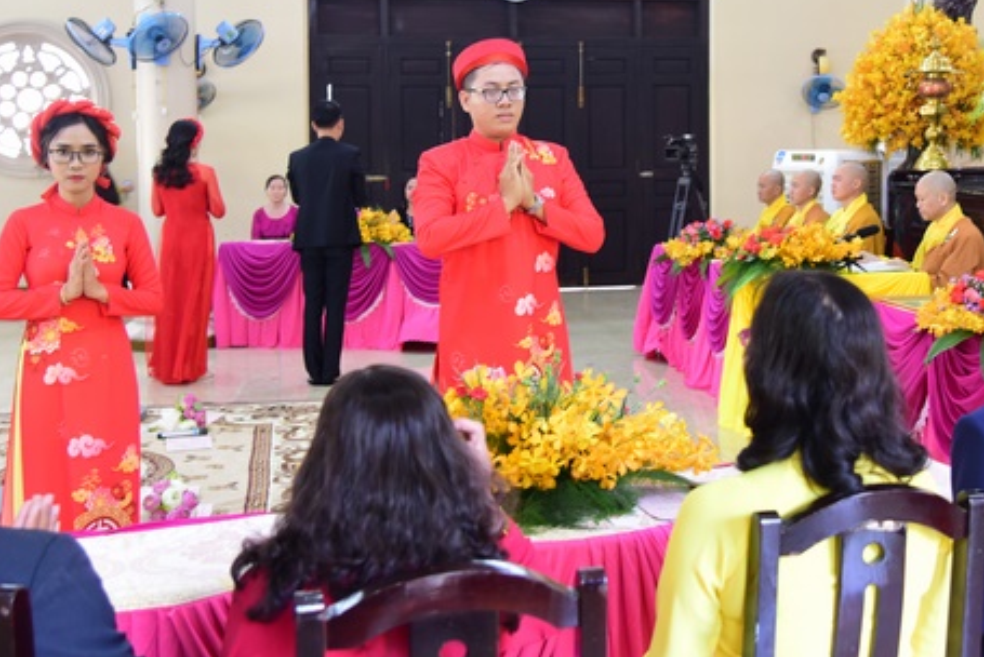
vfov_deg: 26.8
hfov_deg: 39.5
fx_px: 1367
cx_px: 562
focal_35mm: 50
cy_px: 197
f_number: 4
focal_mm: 35
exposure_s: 1/40
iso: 1250
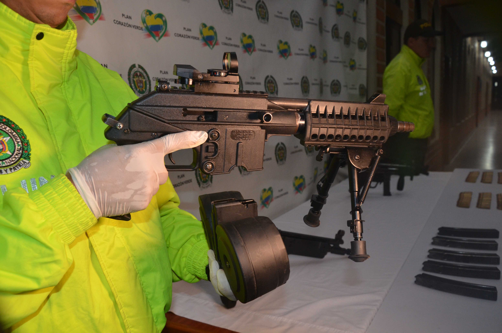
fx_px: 438
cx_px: 251
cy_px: 166
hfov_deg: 59.6
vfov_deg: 41.5
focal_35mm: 32
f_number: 5
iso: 1000
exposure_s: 1/60
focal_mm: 21
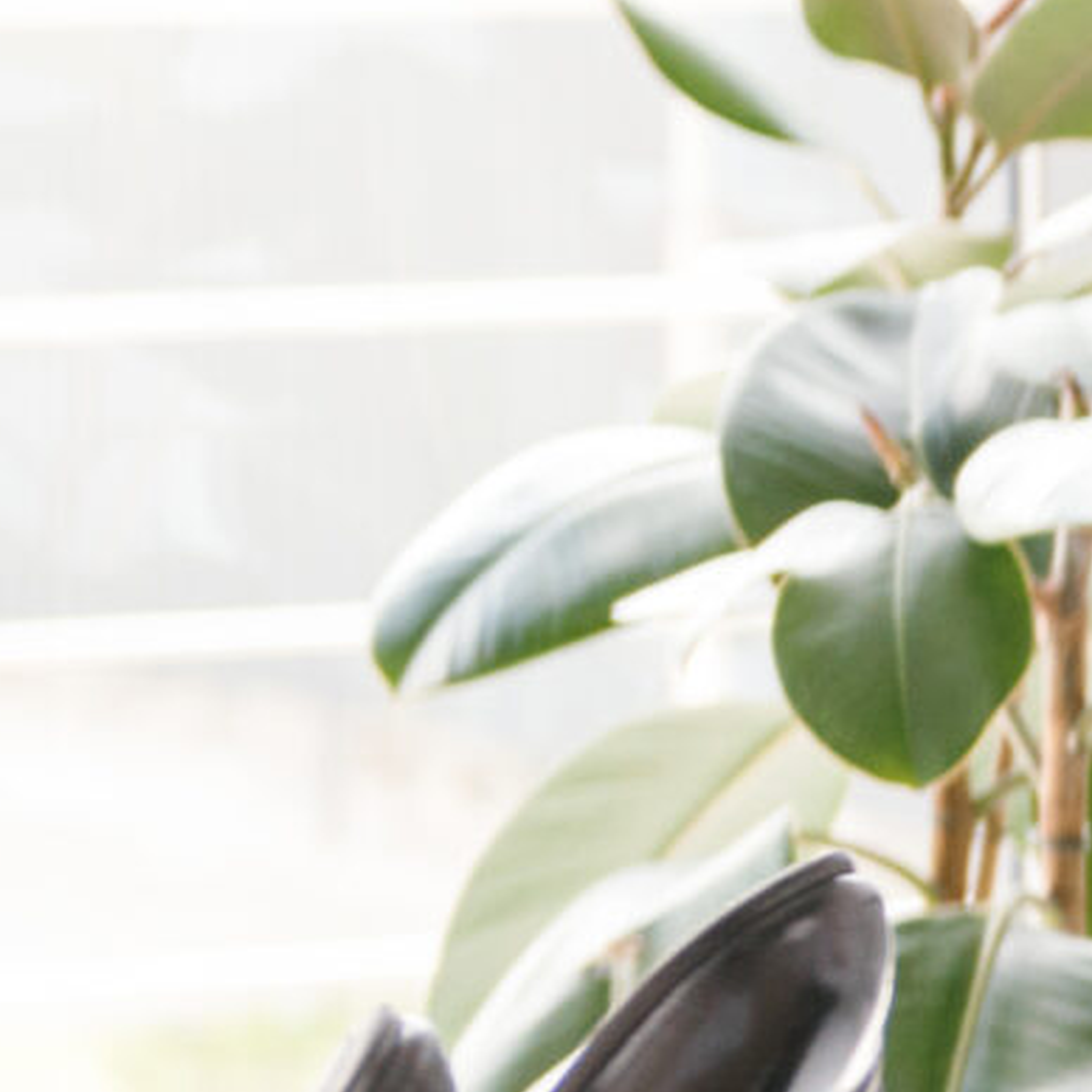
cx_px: 3535
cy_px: 1223
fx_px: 11599
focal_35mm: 325
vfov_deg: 5.4
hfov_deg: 5.1
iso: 320
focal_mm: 58
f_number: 3.5
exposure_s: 1/200
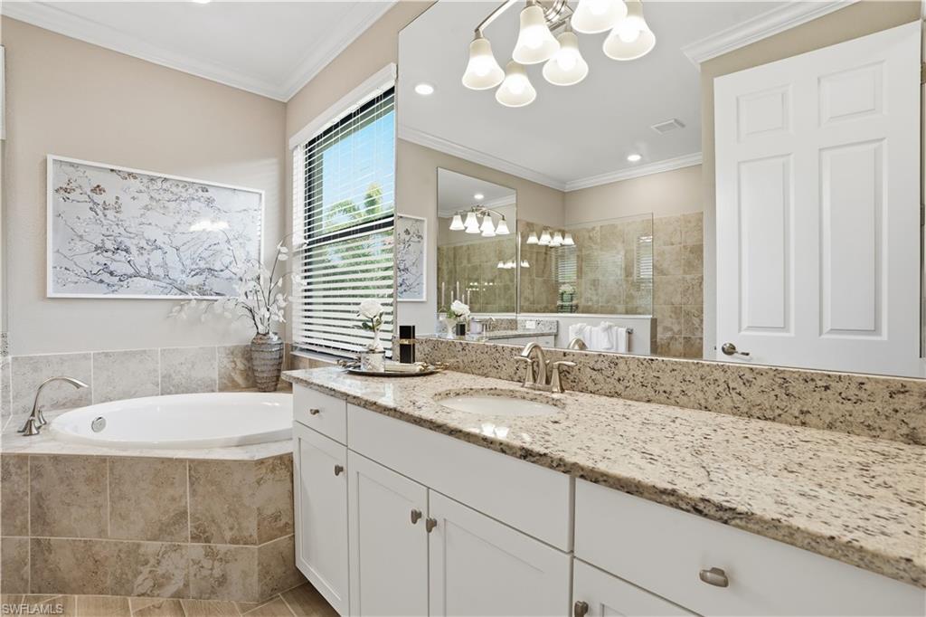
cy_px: 308
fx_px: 411
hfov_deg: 96.8
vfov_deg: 73.7
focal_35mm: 16
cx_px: 463
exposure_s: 1/160
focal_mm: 16
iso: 400
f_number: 9
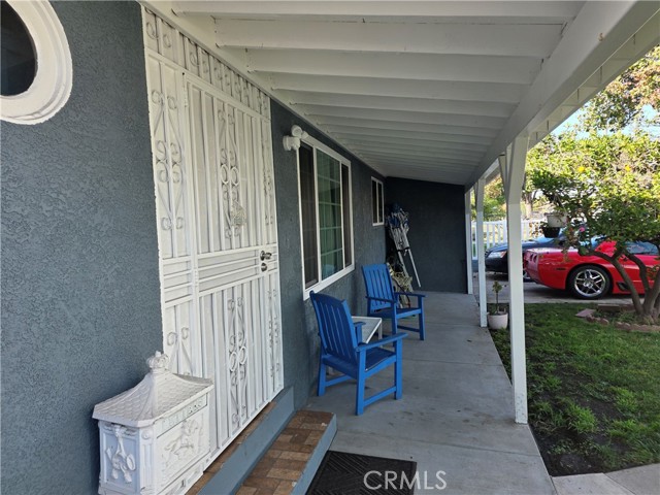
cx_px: 330
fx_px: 439
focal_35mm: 23
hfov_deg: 73.9
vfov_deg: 58.9
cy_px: 248
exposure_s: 1/359
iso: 40
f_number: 1.7
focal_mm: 6.3
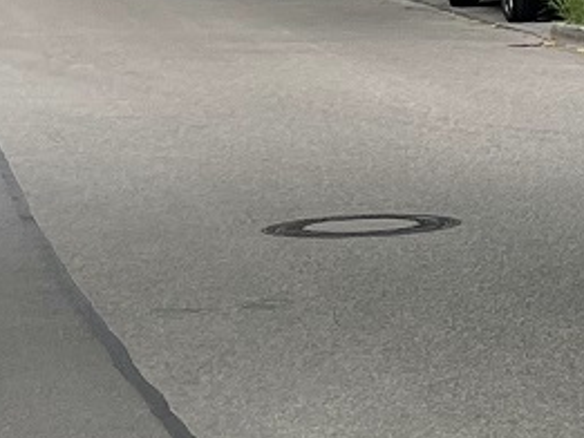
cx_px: 772
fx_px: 3393
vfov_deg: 7.3
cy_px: -183
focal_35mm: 201
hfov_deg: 9.6
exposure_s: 1/424
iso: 32
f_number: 1.6
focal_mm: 4.2
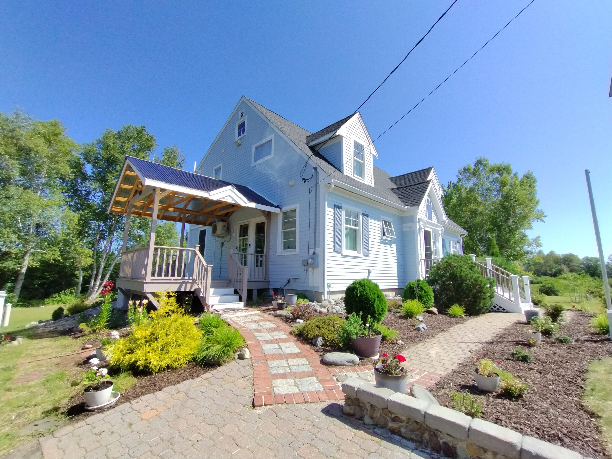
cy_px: 230
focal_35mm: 16
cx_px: 306
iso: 100
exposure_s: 1/982
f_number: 2.2
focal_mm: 1.66
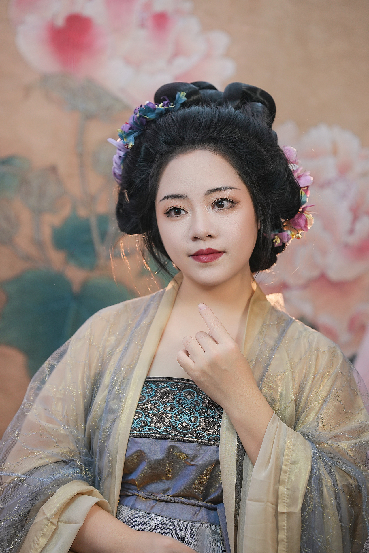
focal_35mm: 85
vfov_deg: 23.9
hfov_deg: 16.1
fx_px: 1307
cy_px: 276
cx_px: 184
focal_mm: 85
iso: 640
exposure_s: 1/125
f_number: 2.8
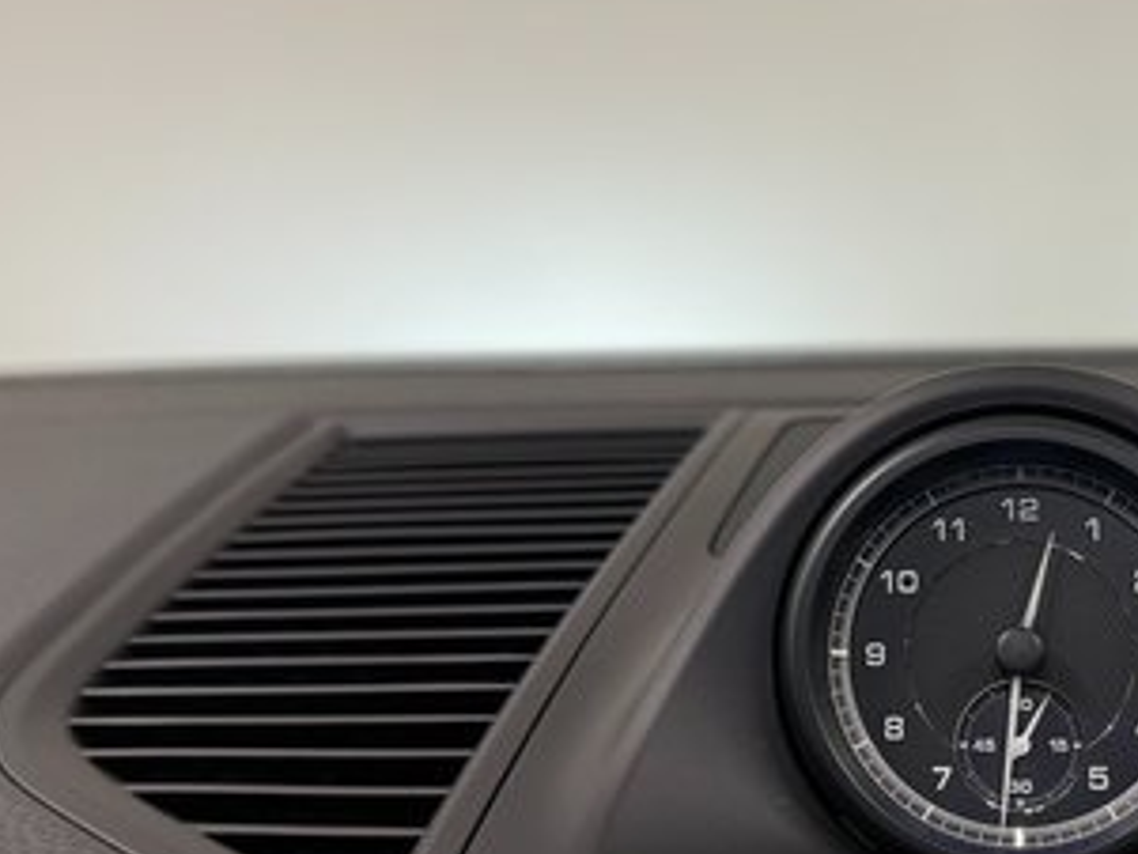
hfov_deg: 35.4
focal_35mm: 51
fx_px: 1677
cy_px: 548
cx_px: 1009
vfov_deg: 28.4
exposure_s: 1/62
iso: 200
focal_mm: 6.76
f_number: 1.78
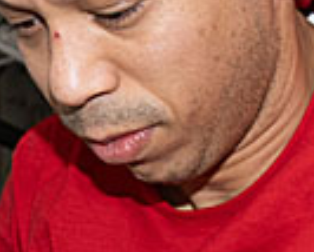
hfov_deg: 9.8
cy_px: 485
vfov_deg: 7.7
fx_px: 1816
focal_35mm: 195
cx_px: 34
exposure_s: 1/60
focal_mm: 24
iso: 200
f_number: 5
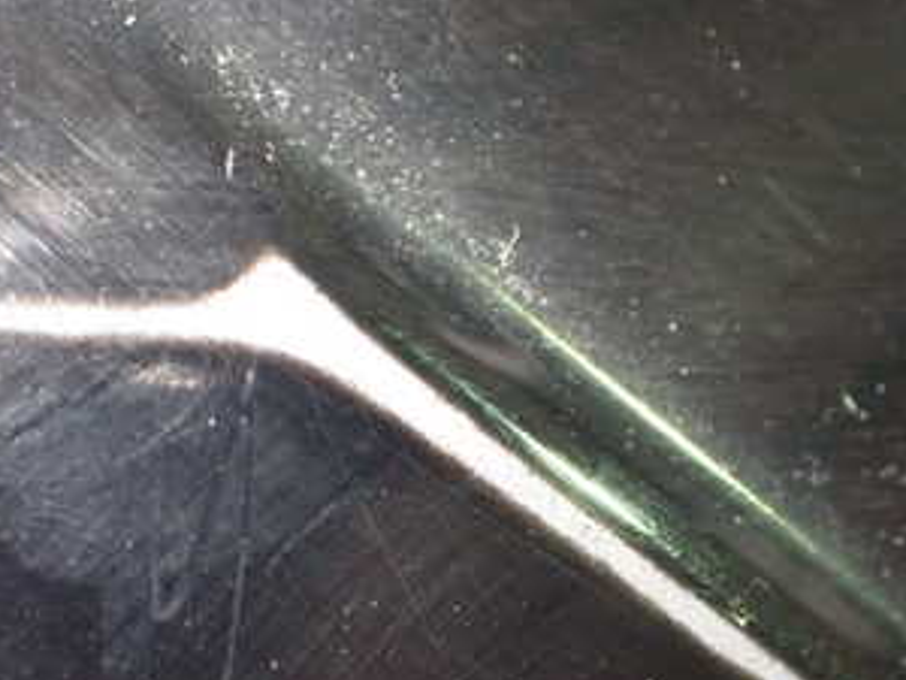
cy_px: 532
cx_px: 535
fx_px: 1570
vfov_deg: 24.1
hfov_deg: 32.1
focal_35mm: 60
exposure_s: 1/30
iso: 800
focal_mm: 5.4
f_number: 2.3
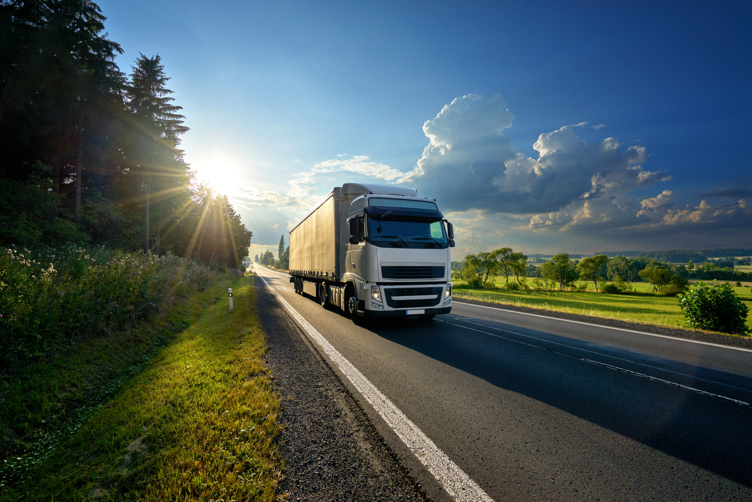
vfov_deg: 73.8
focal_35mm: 16
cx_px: 376
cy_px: 251
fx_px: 334
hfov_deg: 96.7
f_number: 7.1
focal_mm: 16
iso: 200
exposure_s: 1/1250
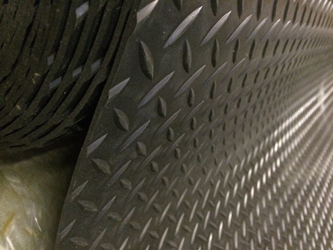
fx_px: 289
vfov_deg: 46.8
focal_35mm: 30
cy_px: 125
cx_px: 166
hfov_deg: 60.0
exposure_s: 1/17
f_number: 2.2
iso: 1600
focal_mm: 4.12
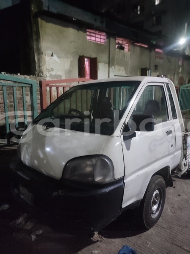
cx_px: 95
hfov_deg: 54.9
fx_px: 183
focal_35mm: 25
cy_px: 127
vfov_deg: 69.4
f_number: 1.9
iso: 3097
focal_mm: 6.04
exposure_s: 1/14
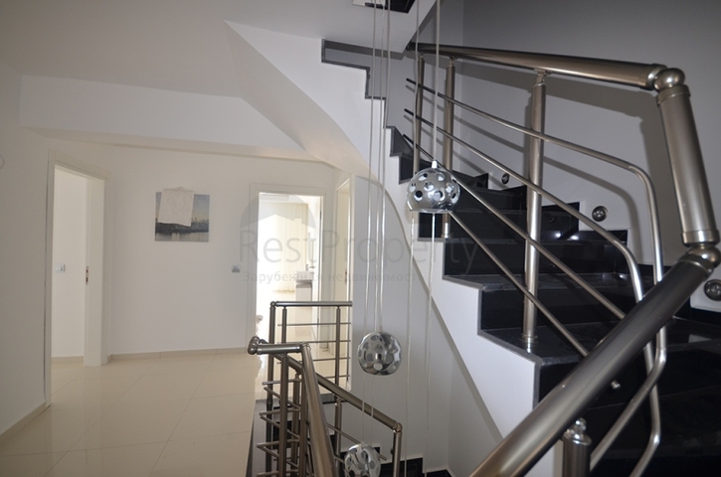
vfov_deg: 77.1
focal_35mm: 15
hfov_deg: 100.5
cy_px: 238
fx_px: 300
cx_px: 360
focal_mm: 10
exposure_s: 1/60
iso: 200
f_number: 5
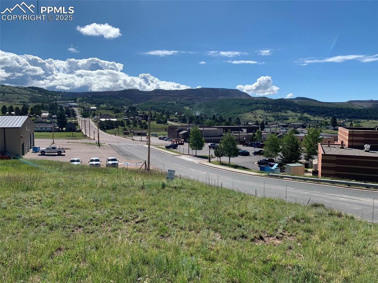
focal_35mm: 26
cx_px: 189
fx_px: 284
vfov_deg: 53.0
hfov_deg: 67.3
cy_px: 142
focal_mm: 4.25
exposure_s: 1/3086
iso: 25
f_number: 1.8
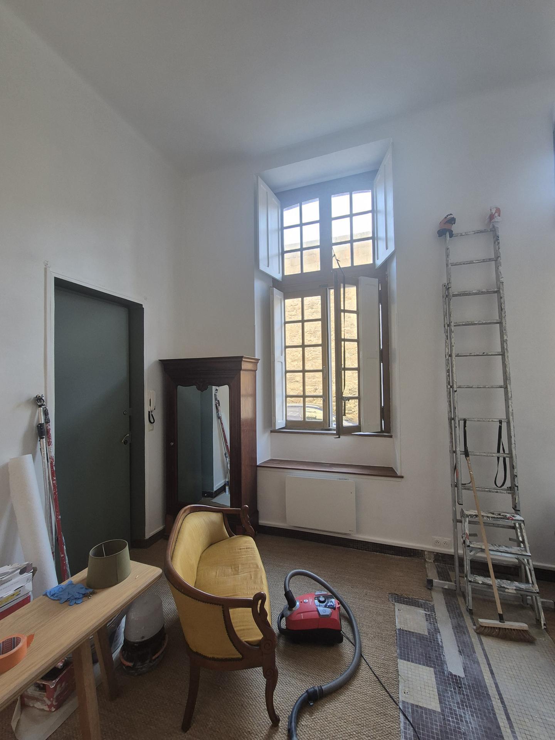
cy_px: 370
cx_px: 278
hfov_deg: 89.9
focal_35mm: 13
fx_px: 278
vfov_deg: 106.2
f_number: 2.2
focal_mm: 2.2
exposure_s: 1/50
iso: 80
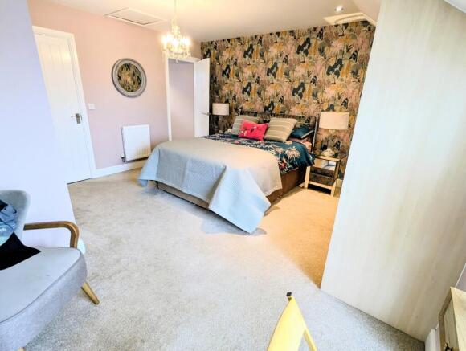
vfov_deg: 78.3
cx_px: 233
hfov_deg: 94.4
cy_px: 176
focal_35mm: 16
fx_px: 216
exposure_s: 1/50
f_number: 2.2
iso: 322
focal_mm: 2.35
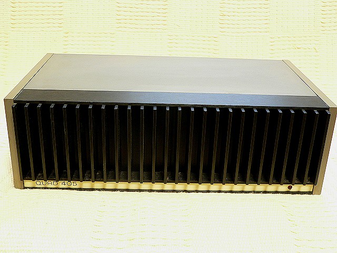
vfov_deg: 33.6
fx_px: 419
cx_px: 168
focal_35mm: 43
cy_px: 126
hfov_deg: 43.9
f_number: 2.8
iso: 200
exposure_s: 1/6
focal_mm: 7.2
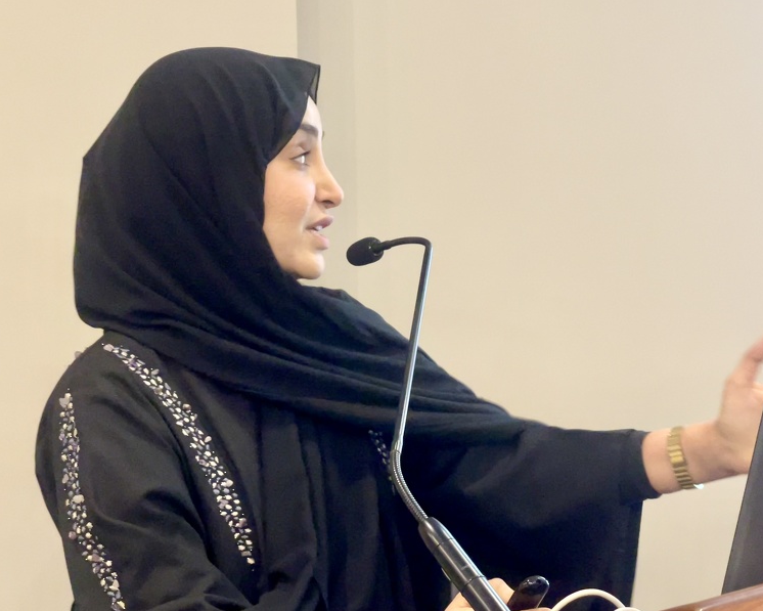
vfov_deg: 22.8
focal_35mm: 67
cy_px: 305
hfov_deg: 28.3
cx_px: 375
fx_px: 1513
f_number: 2.2
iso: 640
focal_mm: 7.5
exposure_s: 1/50
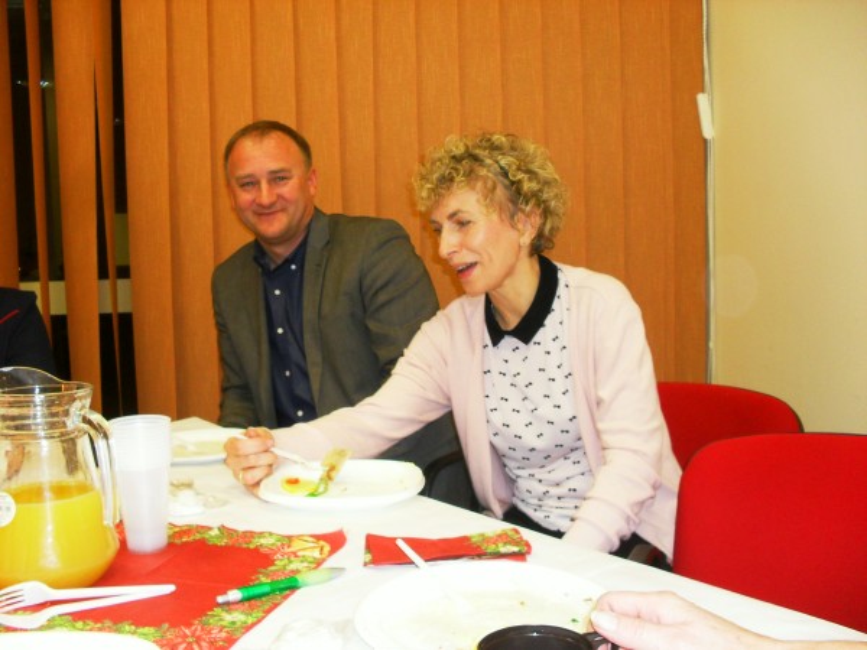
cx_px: 434
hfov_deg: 52.6
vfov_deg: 40.7
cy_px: 325
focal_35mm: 35
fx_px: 877
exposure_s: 1/45
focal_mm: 6.3
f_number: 3.2
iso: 200
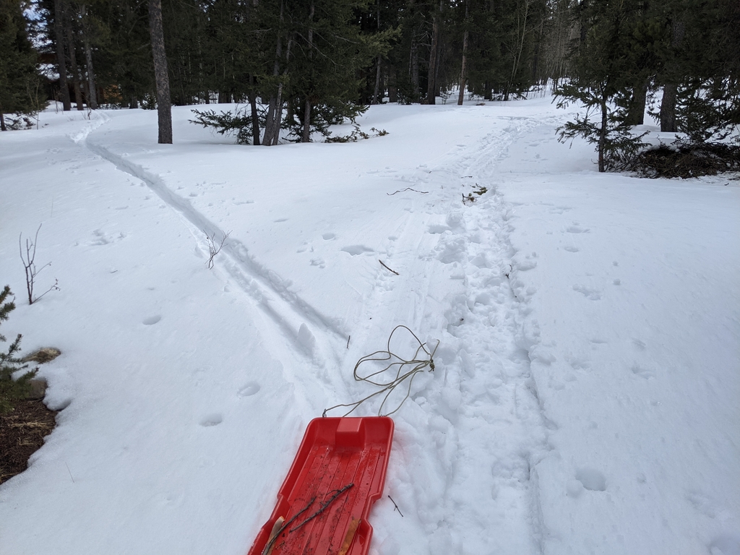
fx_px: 577
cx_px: 370
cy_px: 278
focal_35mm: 27
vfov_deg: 51.4
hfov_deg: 65.3
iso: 92
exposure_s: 1/4695
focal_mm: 4.44
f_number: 1.8
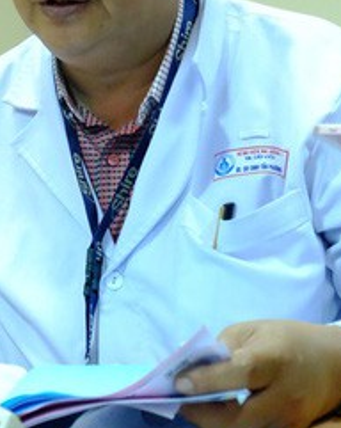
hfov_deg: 14.5
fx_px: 1303
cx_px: -41
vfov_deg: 18.5
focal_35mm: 103
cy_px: 105
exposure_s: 1/60
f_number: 4.2
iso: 6400
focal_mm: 26.6
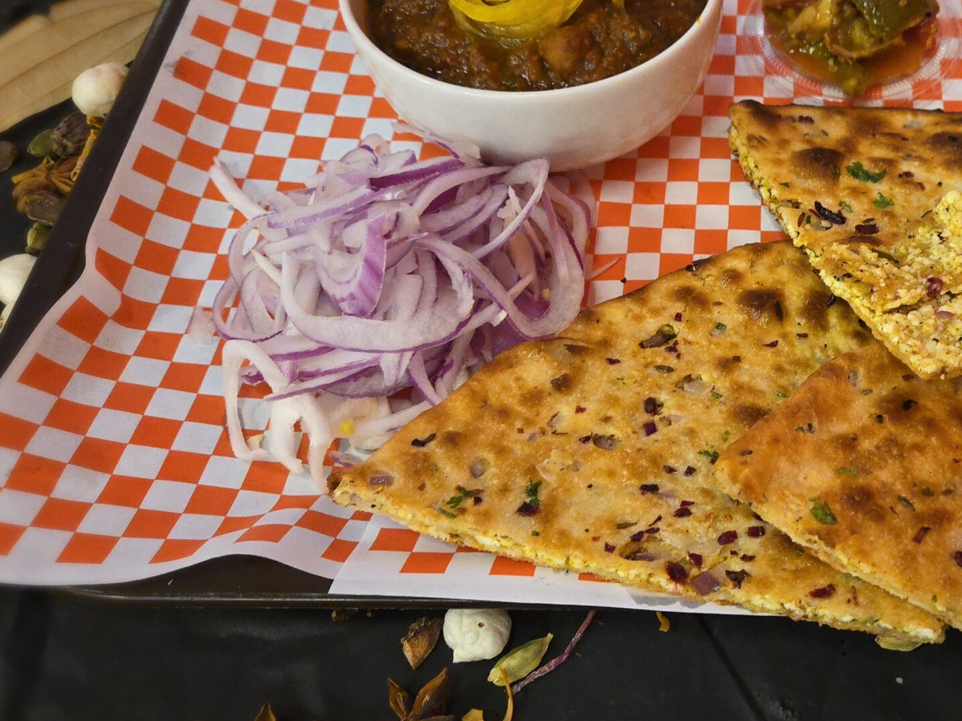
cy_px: 327
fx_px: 1139
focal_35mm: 41
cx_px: 766
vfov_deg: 35.1
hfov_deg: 43.7
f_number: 1.8
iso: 400
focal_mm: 5.4
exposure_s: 1/30
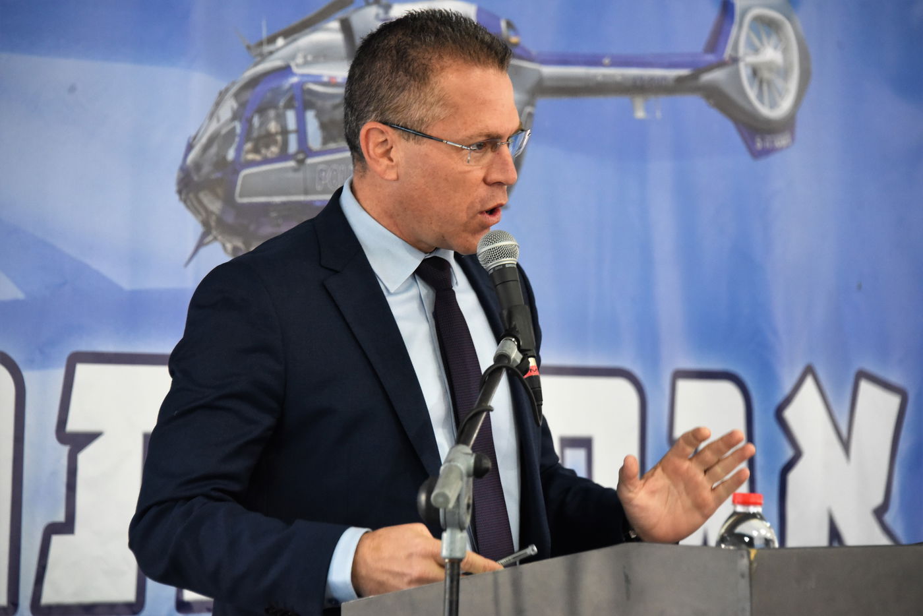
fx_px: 4872
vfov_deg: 7.2
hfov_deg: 10.8
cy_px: 308
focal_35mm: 190
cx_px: 462
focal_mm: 190
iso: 3200
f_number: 6.3
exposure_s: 1/125
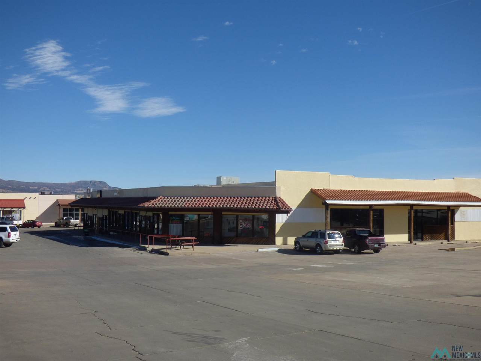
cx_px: 240
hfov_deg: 45.8
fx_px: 570
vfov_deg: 35.1
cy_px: 180
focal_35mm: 41
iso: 100
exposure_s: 1/800
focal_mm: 7.37
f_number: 5
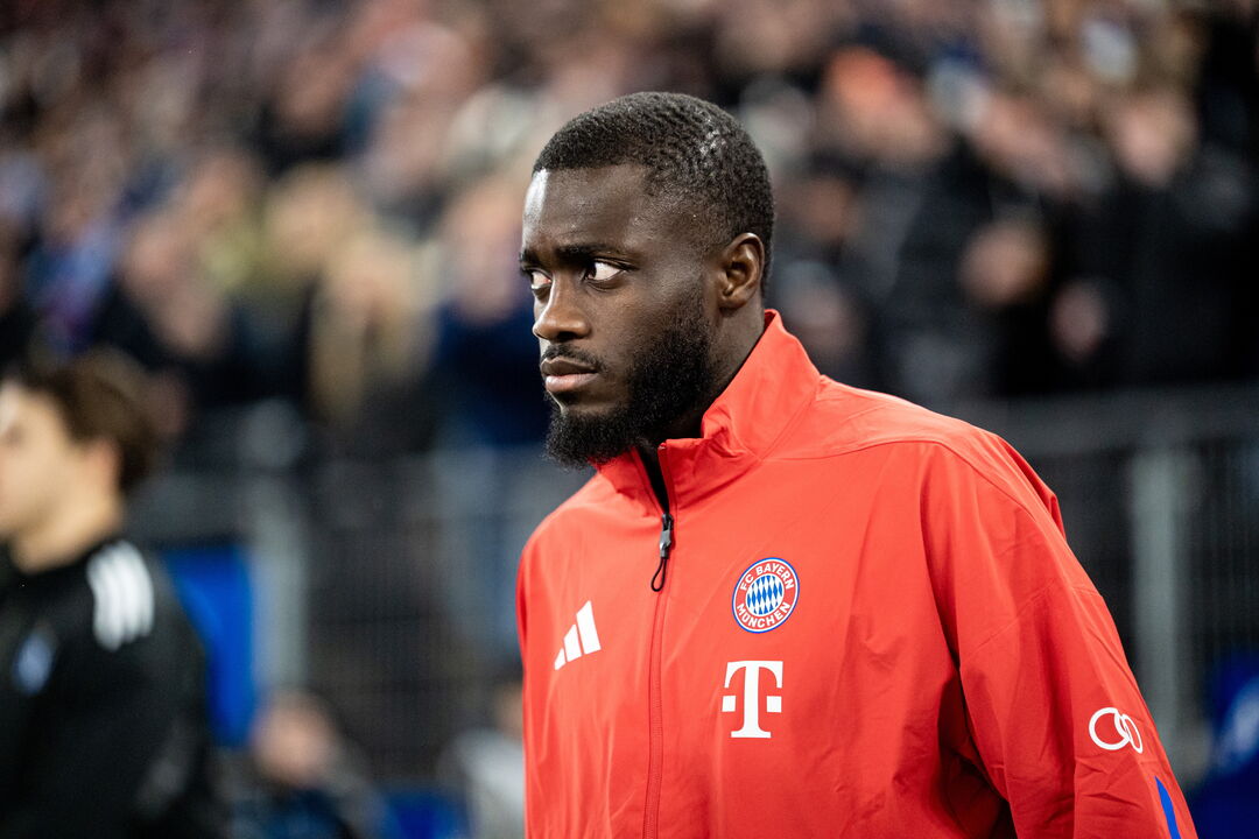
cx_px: 630
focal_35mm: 150
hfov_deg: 13.7
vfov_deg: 9.1
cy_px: 420
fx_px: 5245
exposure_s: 1/4000
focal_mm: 150
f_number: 2
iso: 6400
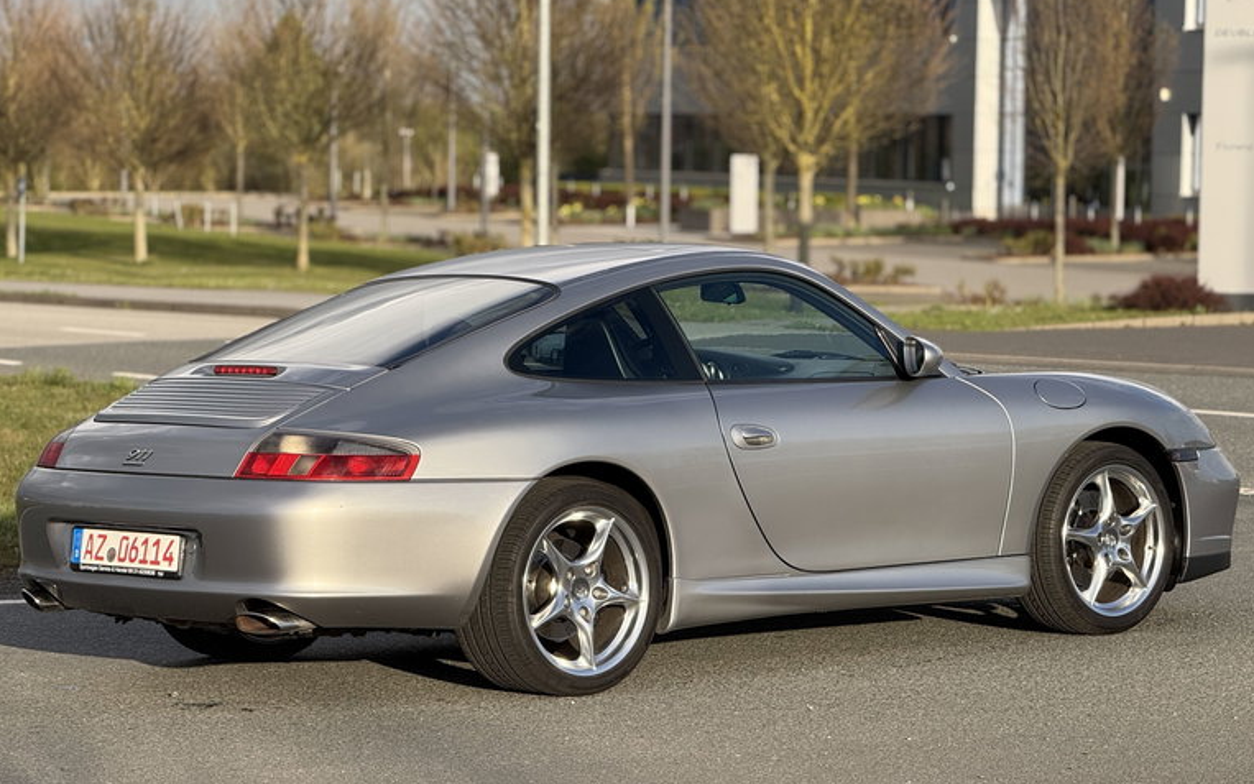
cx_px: 629
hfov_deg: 16.3
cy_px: 442
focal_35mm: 128
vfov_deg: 10.2
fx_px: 4375
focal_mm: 15.66
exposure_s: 1/714
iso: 50
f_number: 2.8
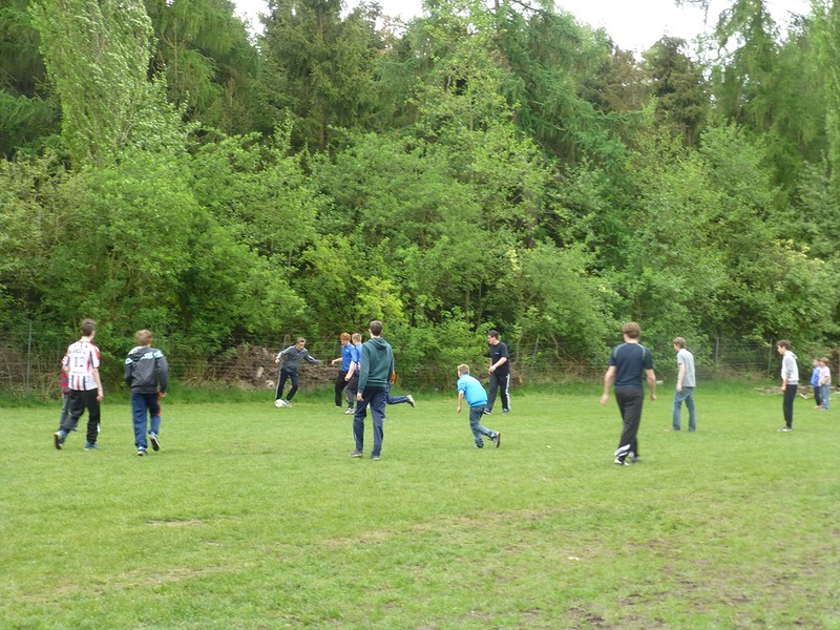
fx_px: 1505
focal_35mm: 62
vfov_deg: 23.7
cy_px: 315
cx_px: 420
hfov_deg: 31.2
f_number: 4.8
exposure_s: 1/60
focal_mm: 11
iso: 200
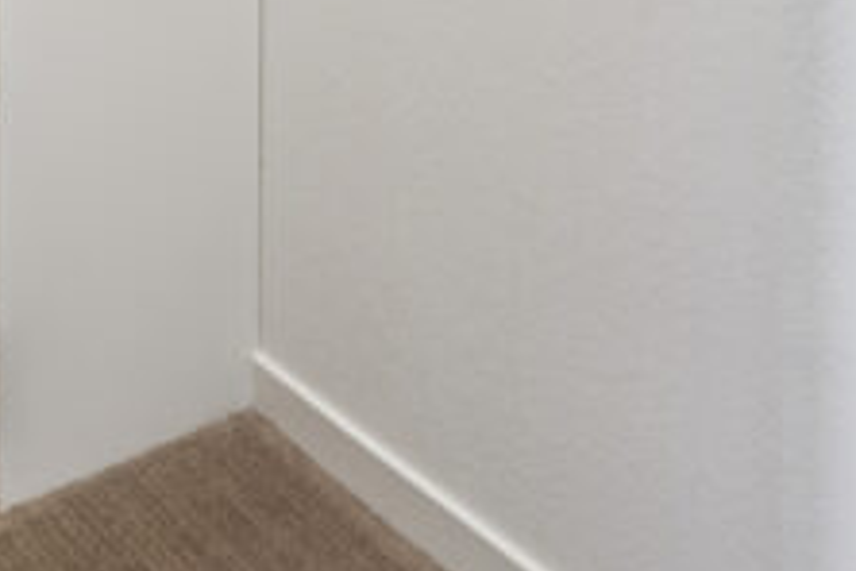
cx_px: 790
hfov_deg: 36.8
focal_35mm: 50
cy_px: -284
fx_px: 1189
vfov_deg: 22.3
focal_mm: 15
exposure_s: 1/10
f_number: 7.1
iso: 125
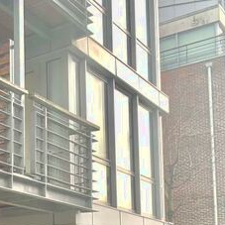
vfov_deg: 23.0
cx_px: -107
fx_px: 522
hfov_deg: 20.9
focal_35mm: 71
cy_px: 244
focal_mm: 4.25
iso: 25
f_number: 1.8
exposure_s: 1/239
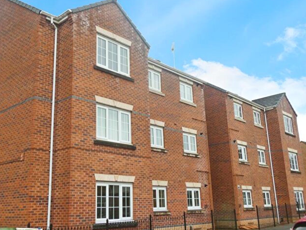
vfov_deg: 36.8
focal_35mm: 39
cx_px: 141
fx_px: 345
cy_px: 114
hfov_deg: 47.8
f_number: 3.4
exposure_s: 1/320
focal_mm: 6.2
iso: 80
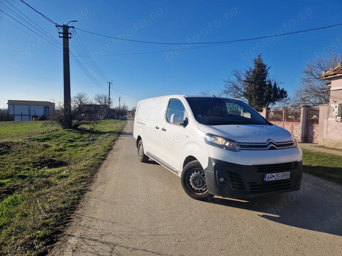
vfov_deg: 58.9
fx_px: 227
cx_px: 171
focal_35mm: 23
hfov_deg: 73.9
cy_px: 128
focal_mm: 5.4
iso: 50
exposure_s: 1/18868
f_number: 1.8
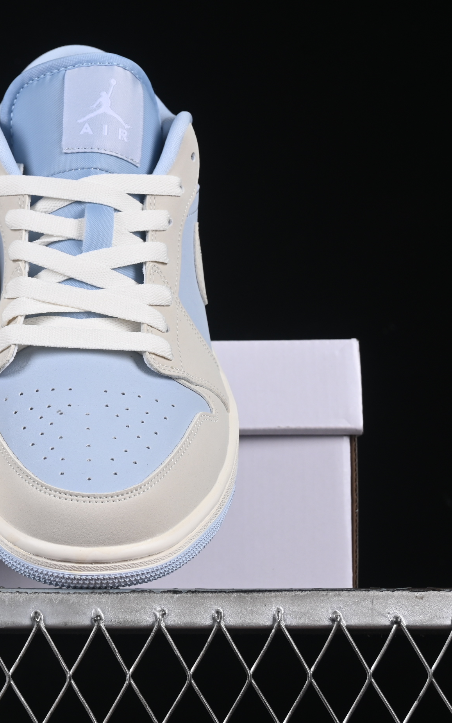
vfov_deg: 18.1
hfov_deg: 11.2
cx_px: -39
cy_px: 362
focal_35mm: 115
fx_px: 2266
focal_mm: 50
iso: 160
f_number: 8
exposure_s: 1/80
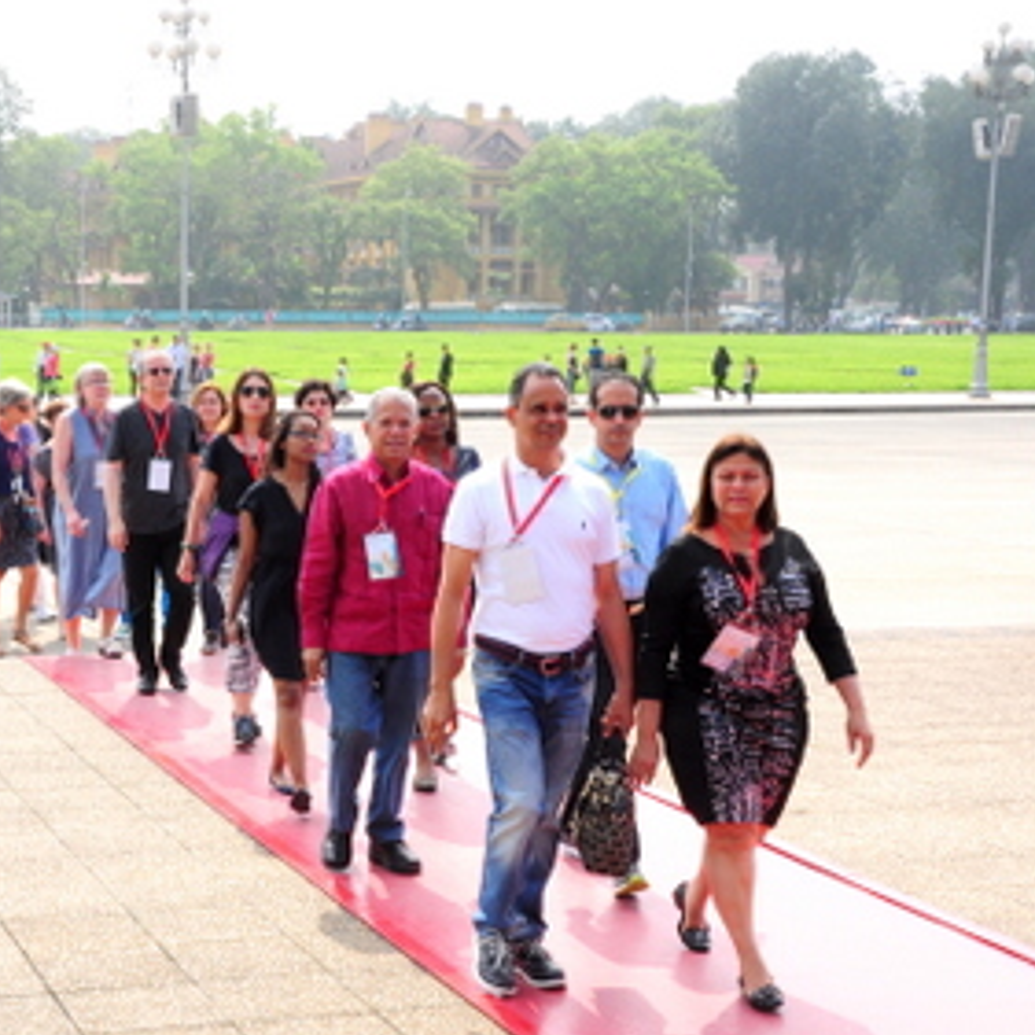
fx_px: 2300
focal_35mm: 68
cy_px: 589
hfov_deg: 25.1
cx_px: 273
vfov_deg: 25.3
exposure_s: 1/160
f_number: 16
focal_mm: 30
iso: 500
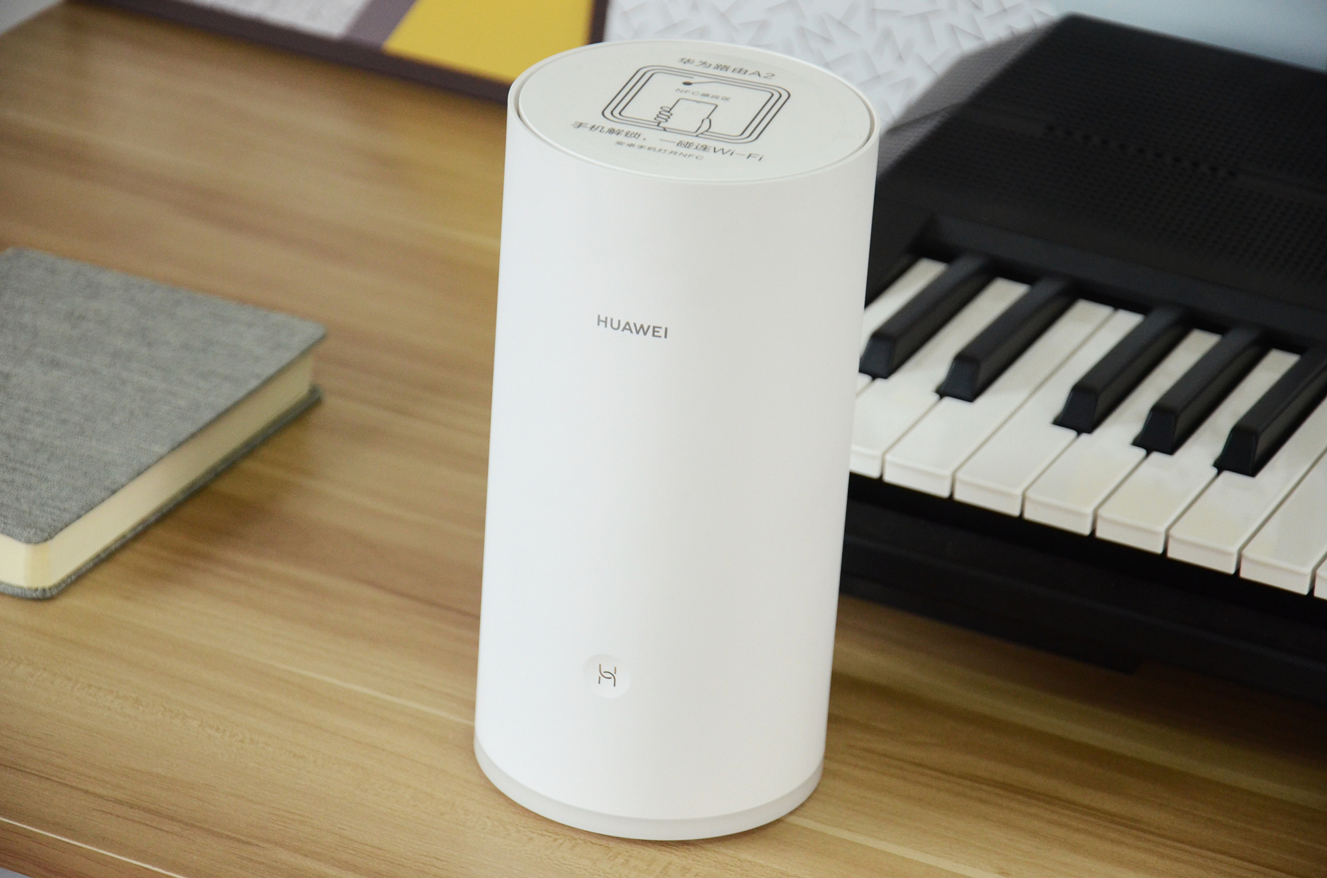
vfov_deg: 9.3
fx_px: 5407
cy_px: 439
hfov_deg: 14.0
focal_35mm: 147
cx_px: 664
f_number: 5.6
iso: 1600
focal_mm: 98
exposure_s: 1/125
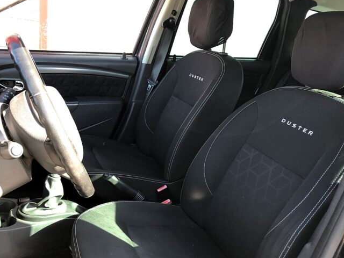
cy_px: 154
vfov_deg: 40.5
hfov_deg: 52.6
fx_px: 348
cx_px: 185
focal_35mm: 35
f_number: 1.8
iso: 25
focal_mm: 3.99
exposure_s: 1/40
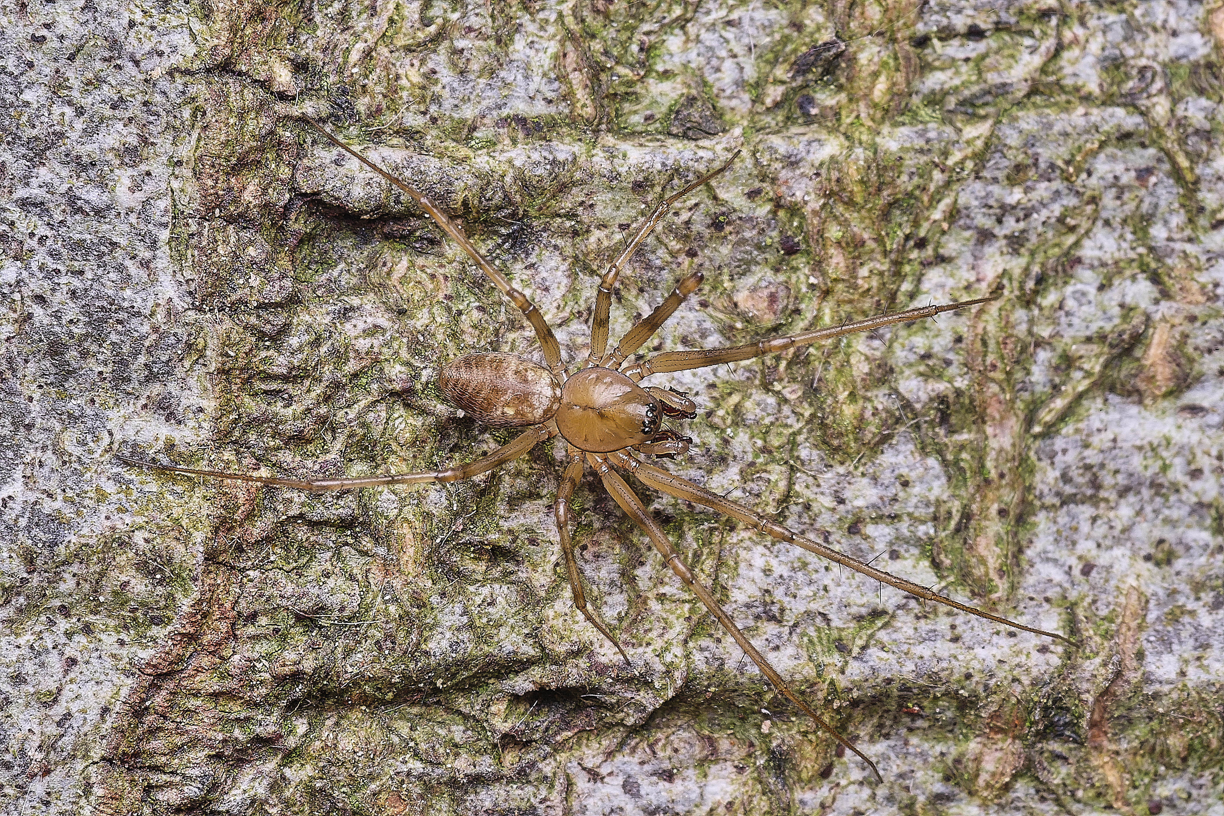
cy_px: 408
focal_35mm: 225
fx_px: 7649
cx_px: 612
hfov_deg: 9.1
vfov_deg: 6.1
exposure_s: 1/200
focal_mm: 147
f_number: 57
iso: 640
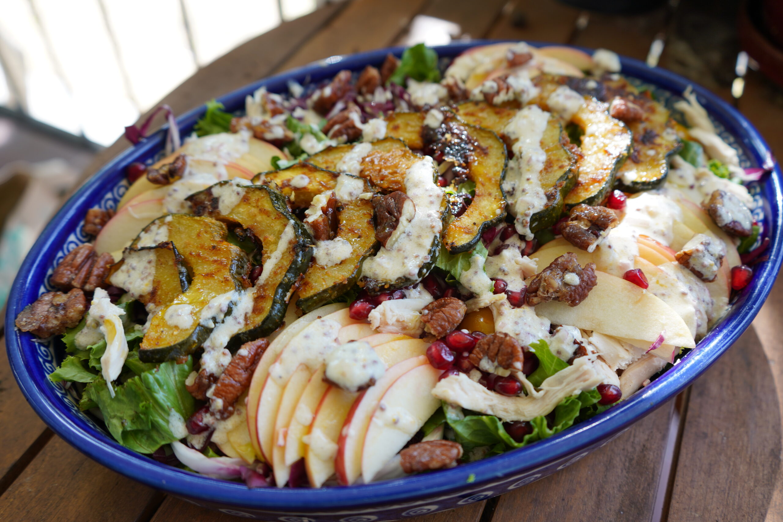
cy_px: 261
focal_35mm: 28
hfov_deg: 65.5
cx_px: 392
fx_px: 609
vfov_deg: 46.4
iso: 160
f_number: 4
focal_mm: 28
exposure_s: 1/60
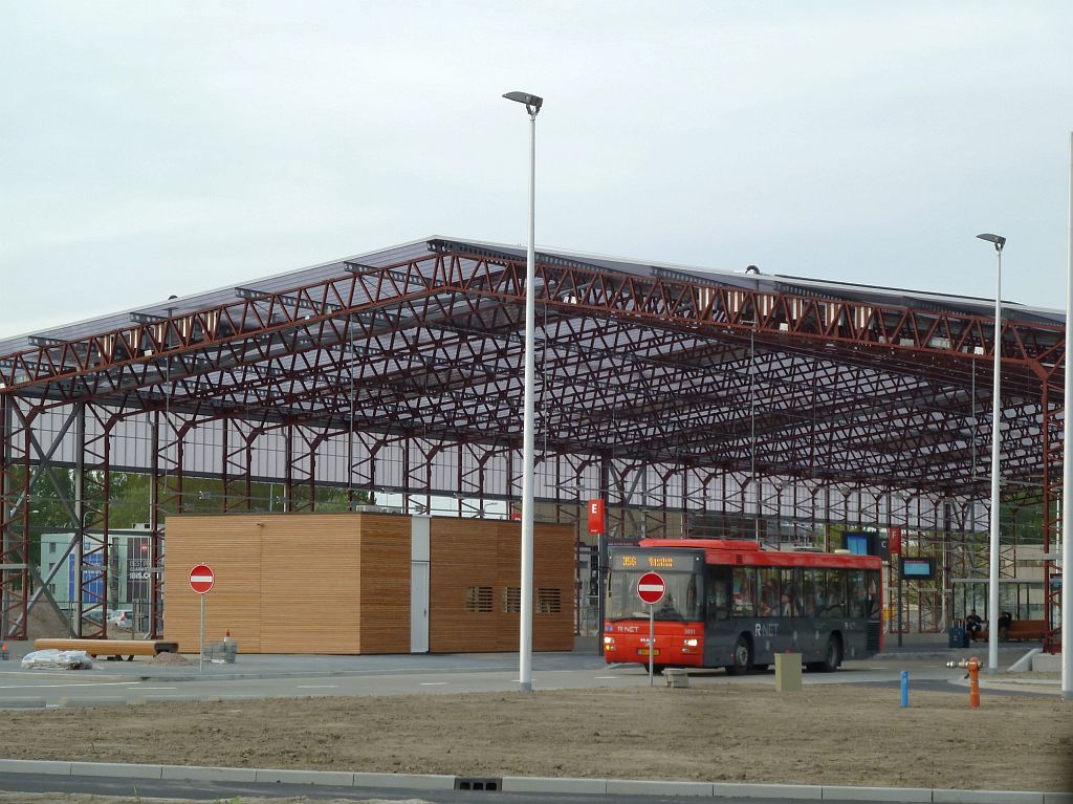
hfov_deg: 18.9
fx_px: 3222
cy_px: 402
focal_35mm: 104
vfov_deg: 14.2
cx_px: 536
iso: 80
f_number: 4.3
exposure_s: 1/125
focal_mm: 17
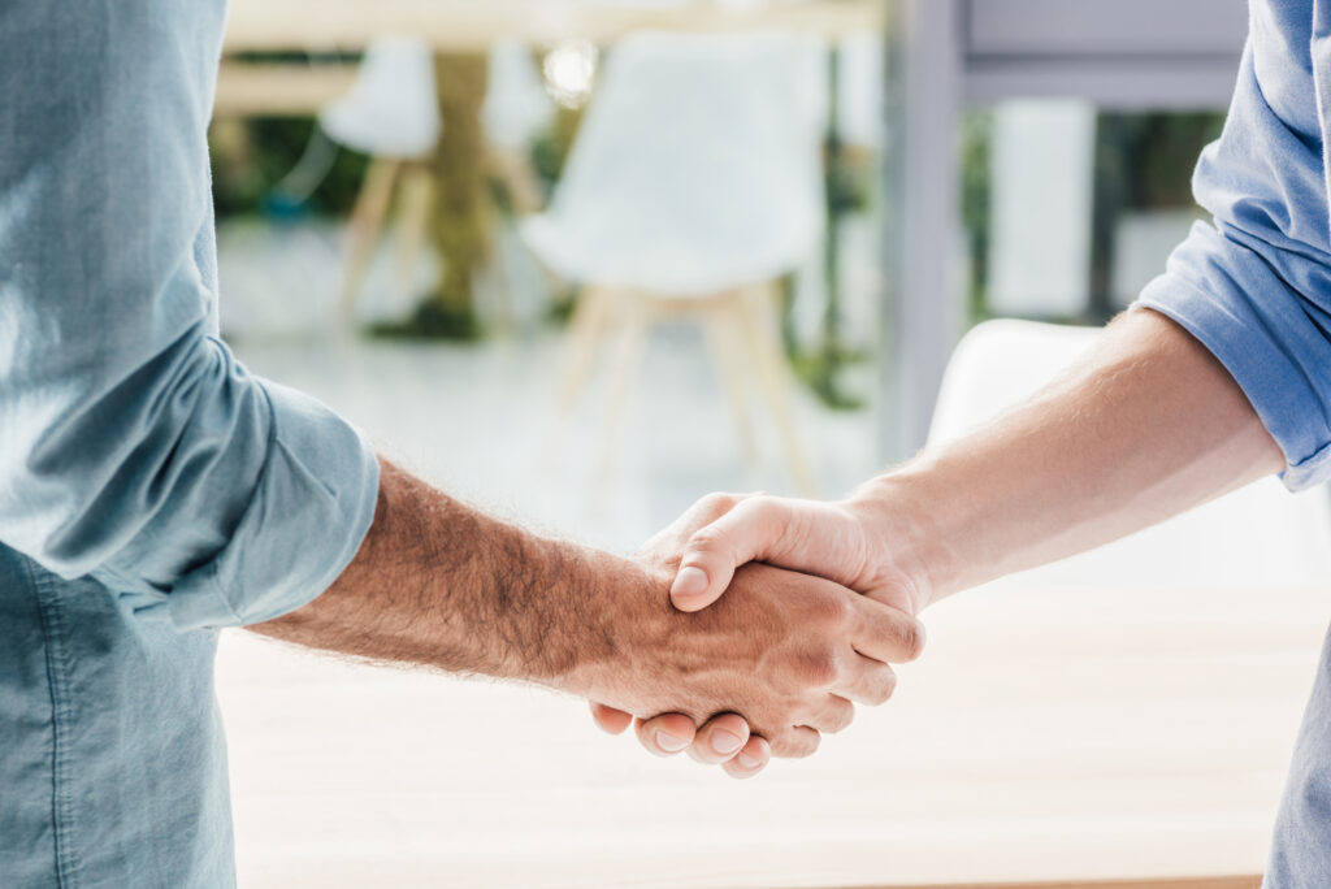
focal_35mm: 105
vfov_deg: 13.1
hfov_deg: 19.4
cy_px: 444
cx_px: 666
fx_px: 3884
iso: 100
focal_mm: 105
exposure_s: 1/160
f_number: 7.1
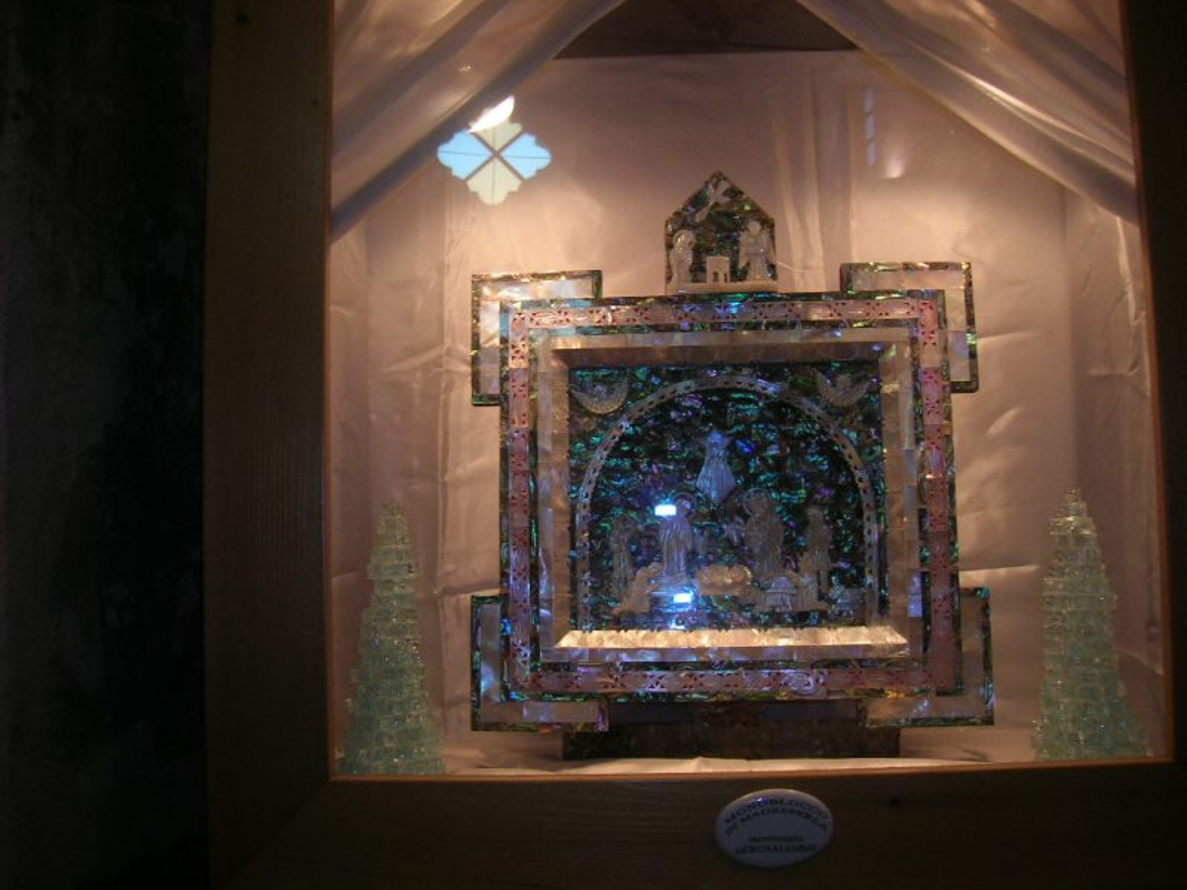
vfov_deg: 41.8
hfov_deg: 54.0
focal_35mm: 34
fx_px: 1166
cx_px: 594
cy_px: 445
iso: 50
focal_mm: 5.7
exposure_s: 1/30
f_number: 2.9
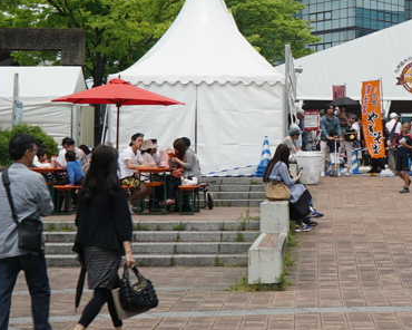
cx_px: 401
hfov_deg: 15.5
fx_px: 1488
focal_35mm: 122
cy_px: 62
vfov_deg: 12.6
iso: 100
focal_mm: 47
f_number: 14
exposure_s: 1/100
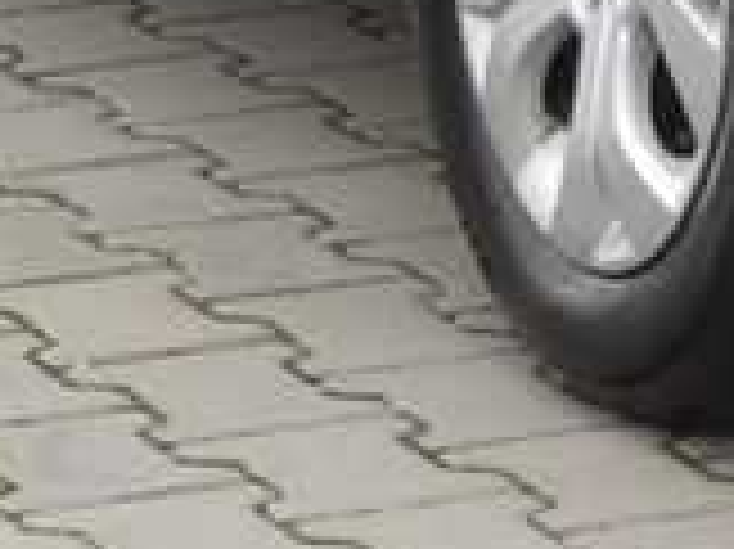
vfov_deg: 3.5
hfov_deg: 4.7
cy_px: -1076
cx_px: 1283
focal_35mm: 415
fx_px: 8793
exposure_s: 1/80
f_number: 5.6
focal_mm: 11.9
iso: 320
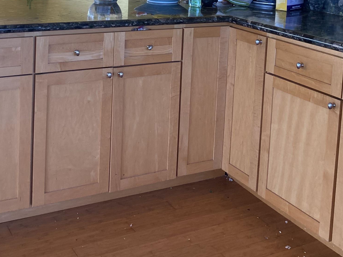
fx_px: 535
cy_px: -2
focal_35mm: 54
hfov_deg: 35.3
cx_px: 125
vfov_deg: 25.6
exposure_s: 1/121
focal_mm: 4.25
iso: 100
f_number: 1.8
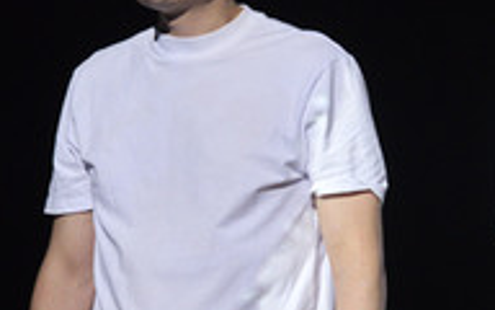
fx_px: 5153
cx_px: 347
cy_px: 178
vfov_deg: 3.4
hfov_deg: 5.5
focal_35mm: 382
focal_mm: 160
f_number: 5.6
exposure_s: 1/125
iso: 1600
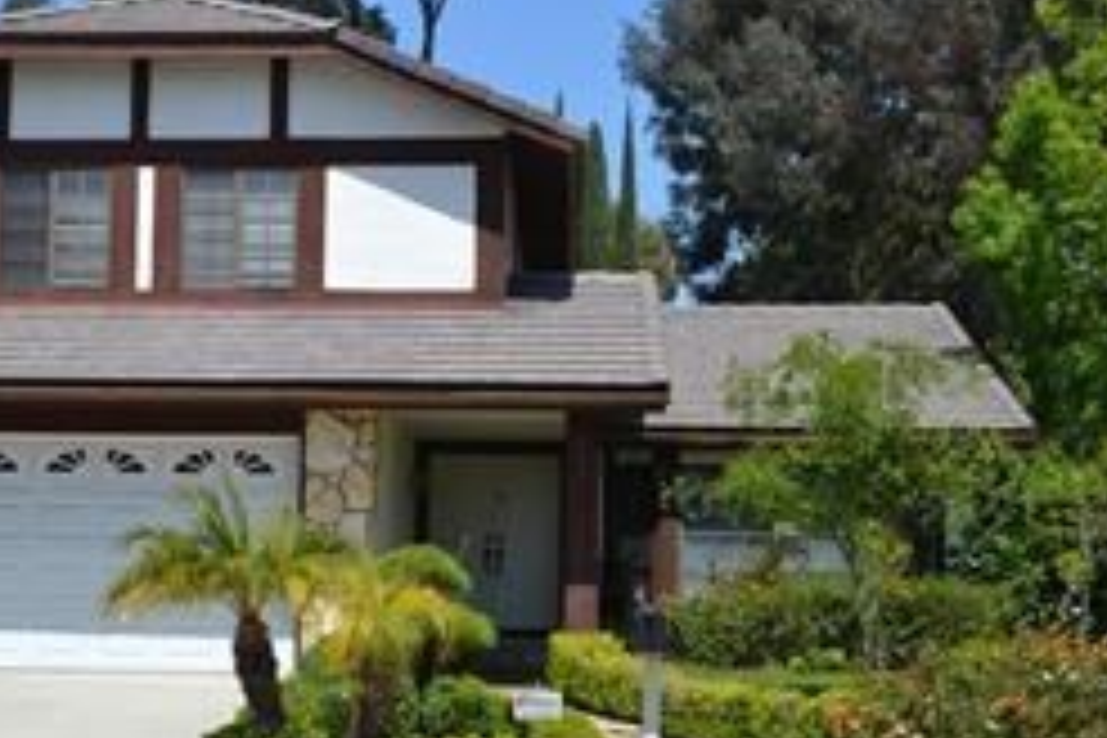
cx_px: 306
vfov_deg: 18.2
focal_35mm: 75
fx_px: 2306
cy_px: 333
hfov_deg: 26.7
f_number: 8
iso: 100
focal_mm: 32
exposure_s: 1/250
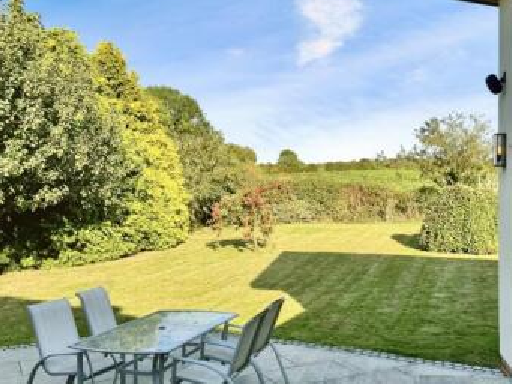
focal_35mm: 41
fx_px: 607
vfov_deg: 35.2
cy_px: 184
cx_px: 332
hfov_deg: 45.2
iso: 80
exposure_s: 1/2959
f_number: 1.78
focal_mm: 6.76
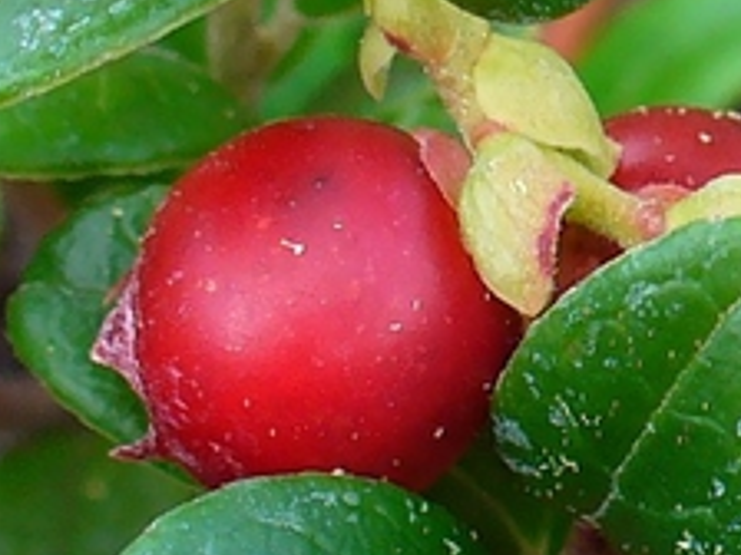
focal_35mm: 169
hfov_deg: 10.8
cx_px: 1396
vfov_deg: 8.8
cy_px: 456
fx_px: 3618
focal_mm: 6.1
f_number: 2.8
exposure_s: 1/125
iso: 64
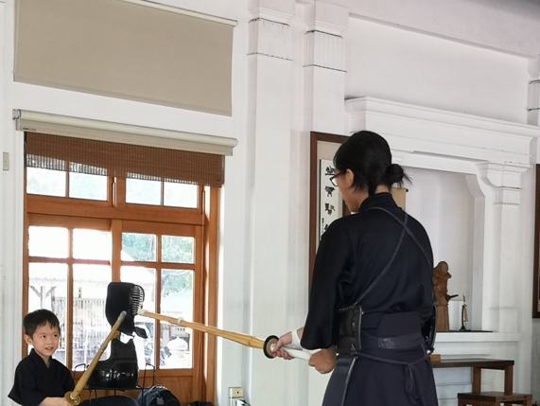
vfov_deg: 18.9
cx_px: 276
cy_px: 349
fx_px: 1202
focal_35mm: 77
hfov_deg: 25.3
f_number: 1.8
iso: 125
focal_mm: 3.95
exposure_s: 1/60
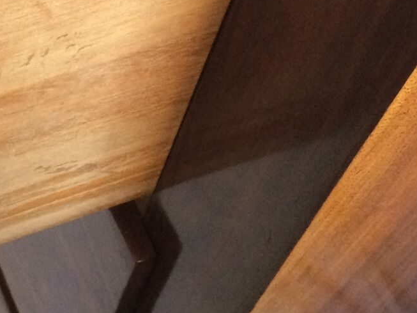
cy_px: -9
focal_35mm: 91
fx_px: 1096
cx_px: 8
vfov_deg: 15.9
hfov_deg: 20.9
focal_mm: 4.15
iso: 160
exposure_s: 1/33
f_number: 2.2
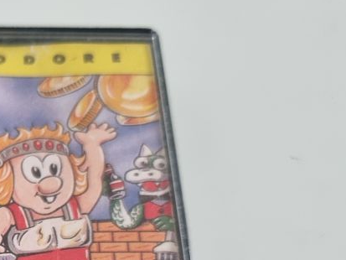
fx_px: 630
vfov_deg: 21.6
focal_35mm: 63
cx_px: -34
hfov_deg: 28.0
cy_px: 311
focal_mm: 5.4
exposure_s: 1/50
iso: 500
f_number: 1.8
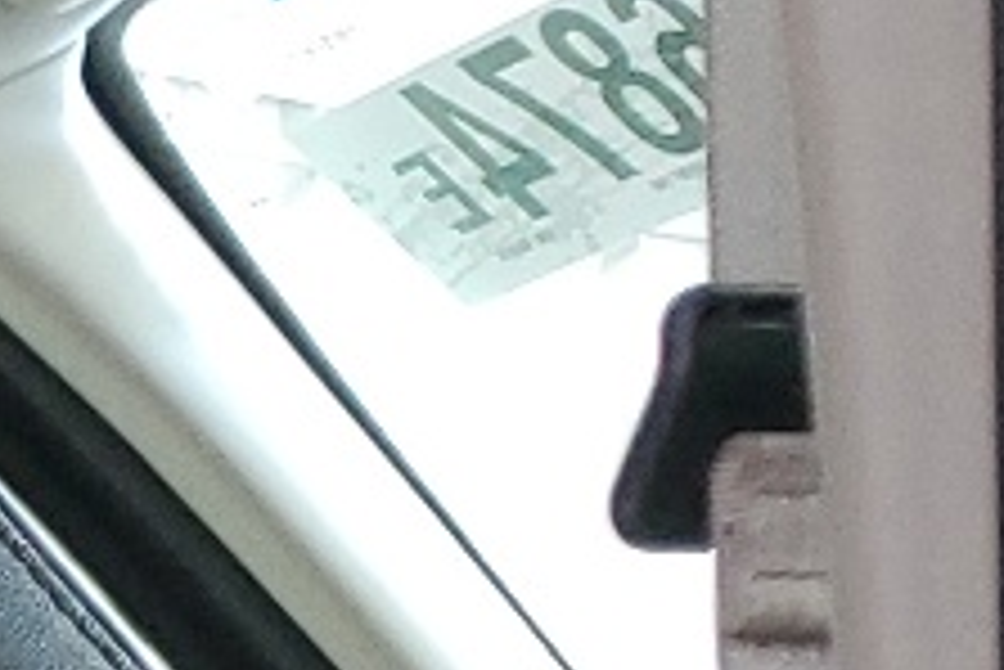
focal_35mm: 194
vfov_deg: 6.5
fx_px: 5414
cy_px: 1938
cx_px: -2404
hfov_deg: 8.2
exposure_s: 1/60.2
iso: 123
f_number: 1.5
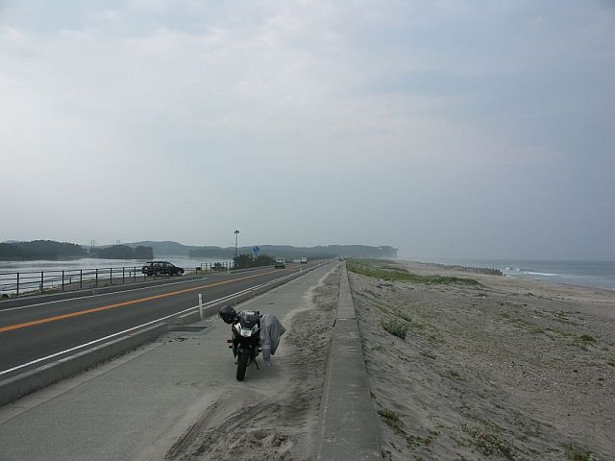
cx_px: 308
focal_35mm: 28
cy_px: 230
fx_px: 497
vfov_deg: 49.7
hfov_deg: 63.4
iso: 50
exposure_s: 1/200
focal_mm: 7.2
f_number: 5.6
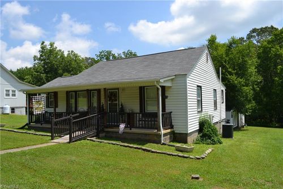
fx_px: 212
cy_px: 94
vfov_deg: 47.9
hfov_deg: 67.4
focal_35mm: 27
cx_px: 142
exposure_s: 1/250
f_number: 8
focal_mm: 18
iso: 100
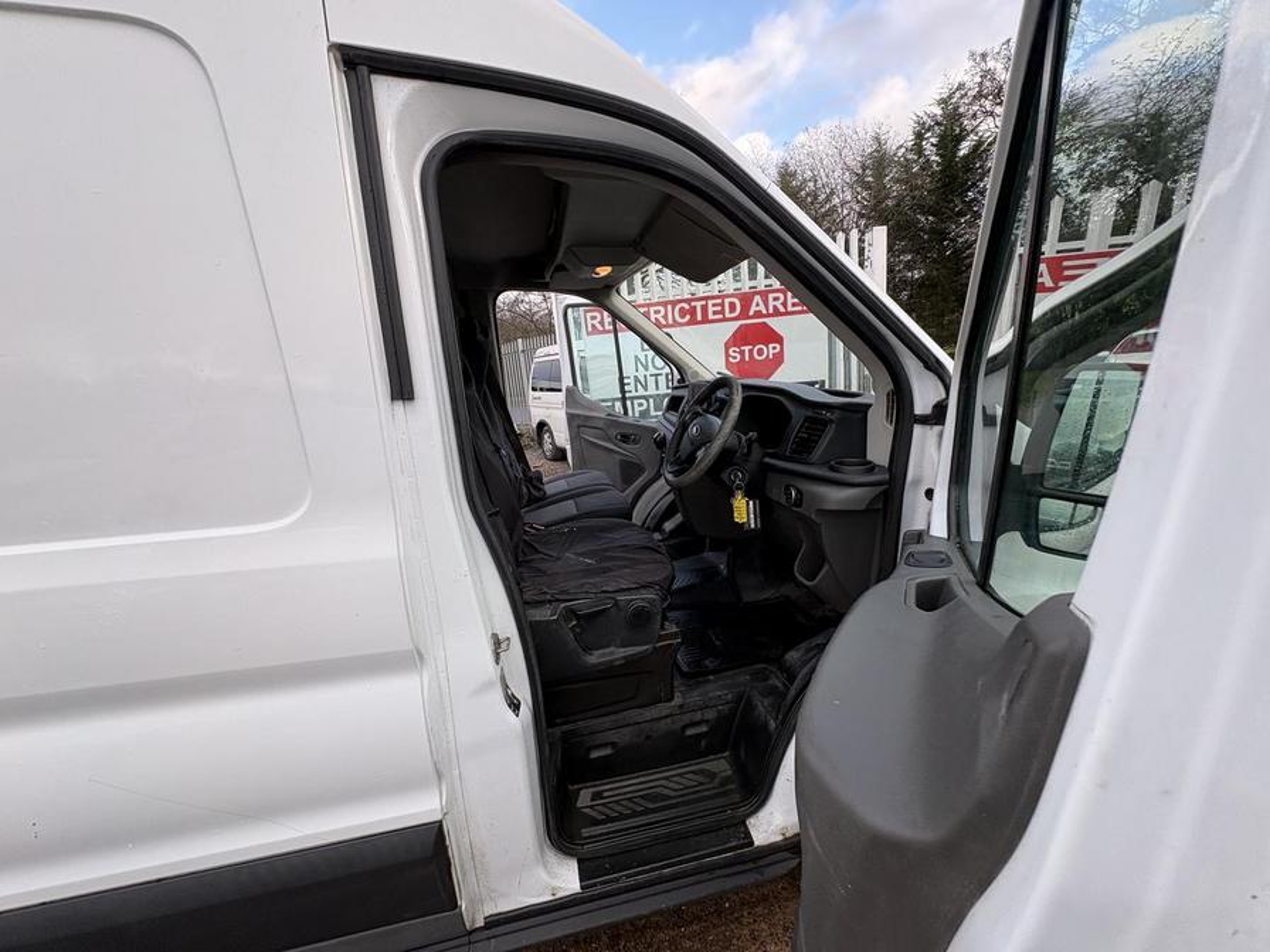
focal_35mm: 14
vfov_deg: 85.7
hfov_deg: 102.1
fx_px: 514
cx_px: 635
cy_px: 476
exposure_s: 1/99
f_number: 2.2
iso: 40
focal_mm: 2.22
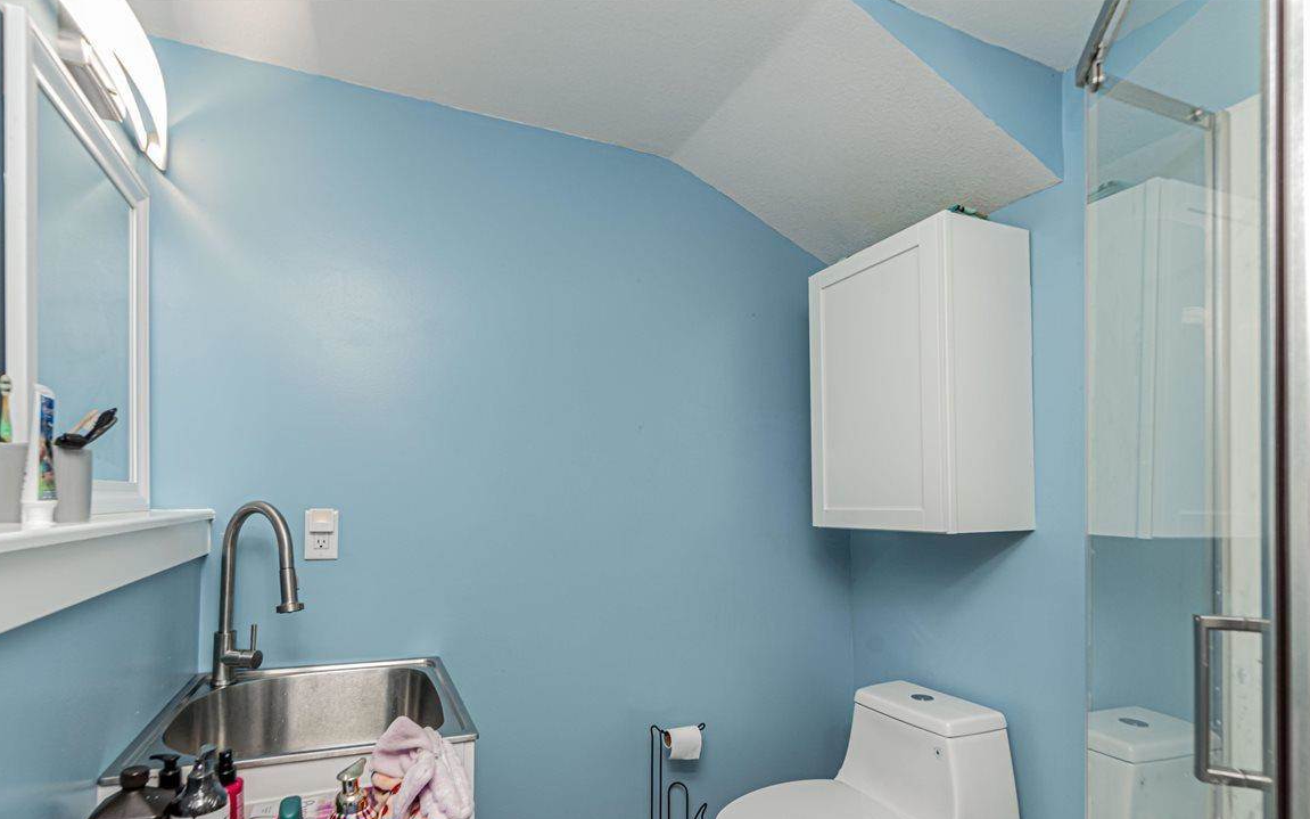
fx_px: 607
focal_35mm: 17
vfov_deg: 67.5
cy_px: 479
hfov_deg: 94.2
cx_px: 608
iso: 400
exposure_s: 1/60
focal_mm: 10
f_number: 10
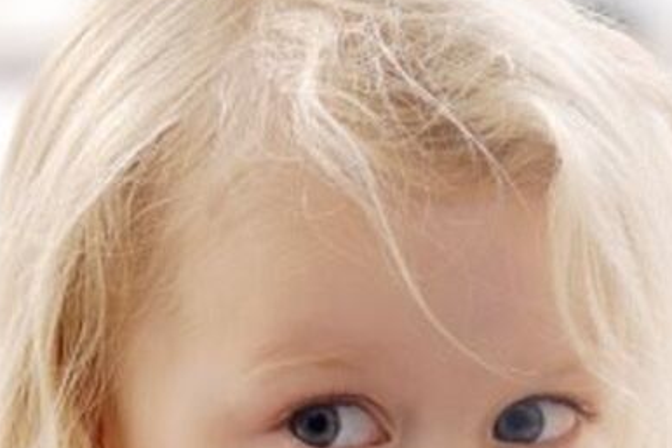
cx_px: 684
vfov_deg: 3.6
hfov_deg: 5.4
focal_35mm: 380
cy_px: 445
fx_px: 7094
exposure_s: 1/250
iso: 100
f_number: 5
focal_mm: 105
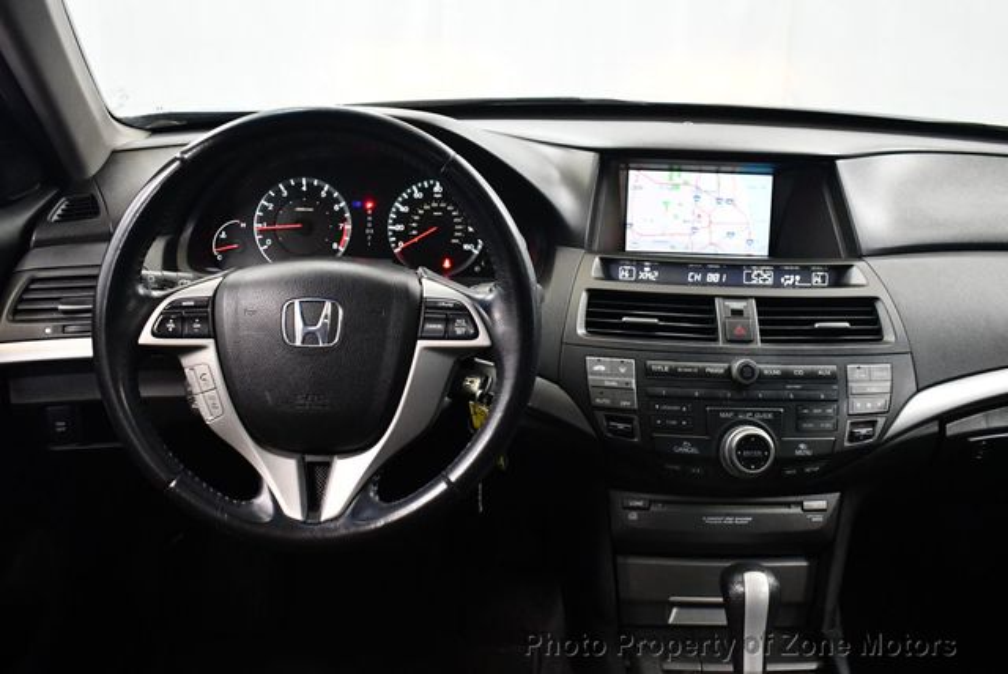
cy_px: 337
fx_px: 1009
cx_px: 504
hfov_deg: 53.1
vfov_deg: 36.9
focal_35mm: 36
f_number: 3.5
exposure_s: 1/80
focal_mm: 18
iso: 3200
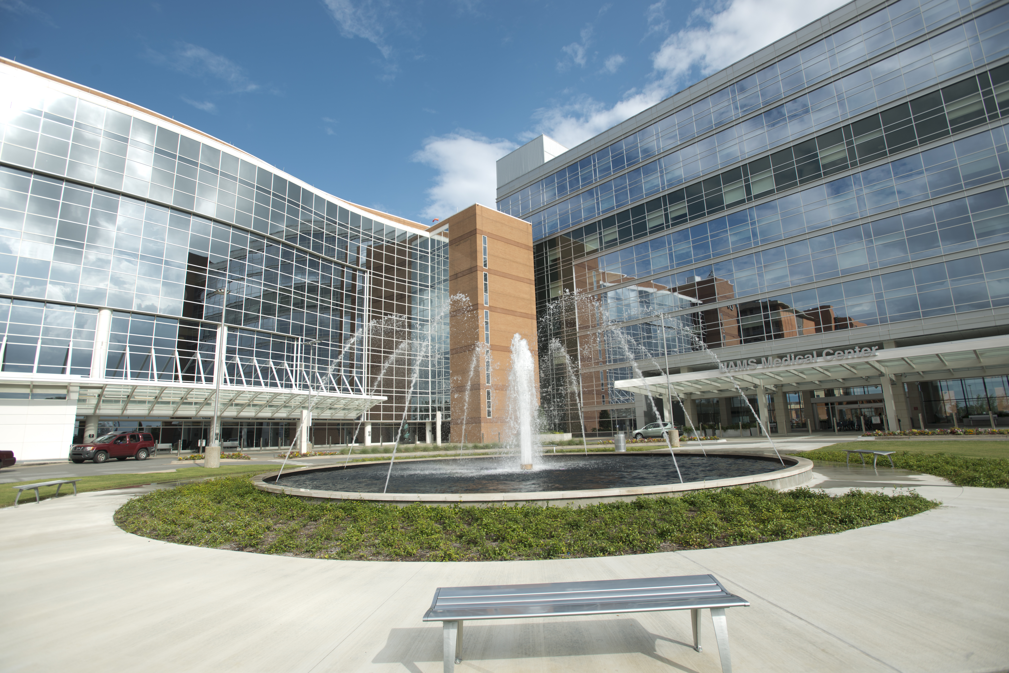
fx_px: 477
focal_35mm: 17
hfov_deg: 93.3
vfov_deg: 70.5
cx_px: 504
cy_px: 336
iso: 50
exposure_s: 1/250
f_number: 5.6
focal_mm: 17
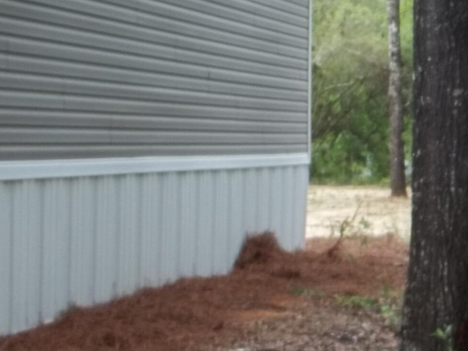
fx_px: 1365
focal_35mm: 101
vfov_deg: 14.6
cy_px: 90
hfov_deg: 18.5
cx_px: 553
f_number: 3.3
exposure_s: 1/160
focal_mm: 5.9
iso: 64
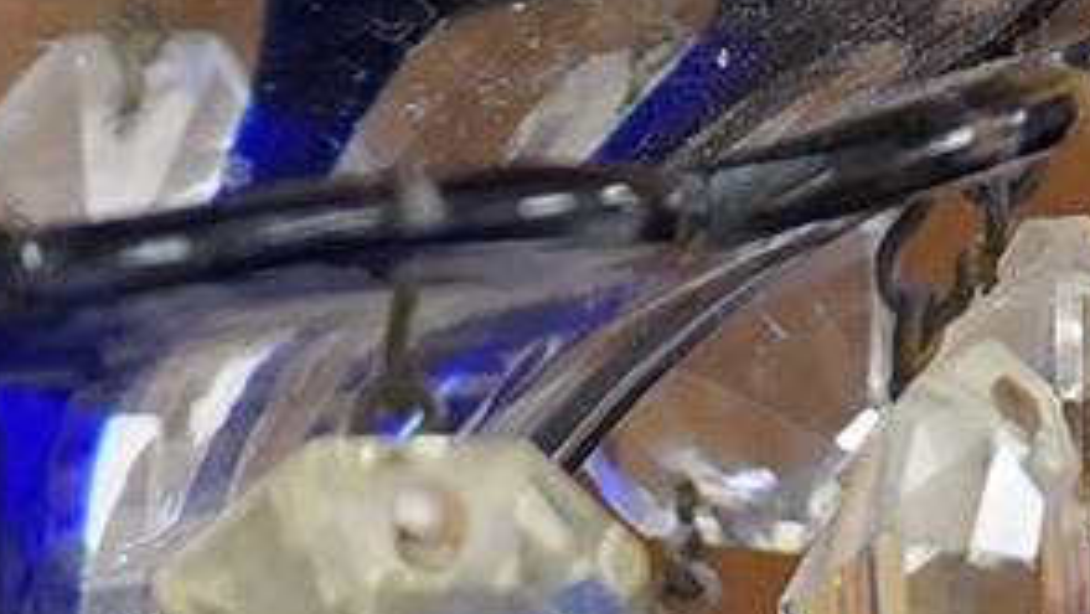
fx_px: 9165
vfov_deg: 3.7
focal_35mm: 317
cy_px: 1831
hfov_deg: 6.8
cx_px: 37
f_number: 8
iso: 2500
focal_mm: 30
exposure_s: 1/160
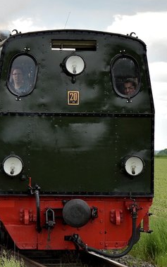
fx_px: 1481
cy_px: 54
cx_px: -31
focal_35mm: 203
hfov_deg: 6.4
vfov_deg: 10.3
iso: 250
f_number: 6.3
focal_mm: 42
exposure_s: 1/400
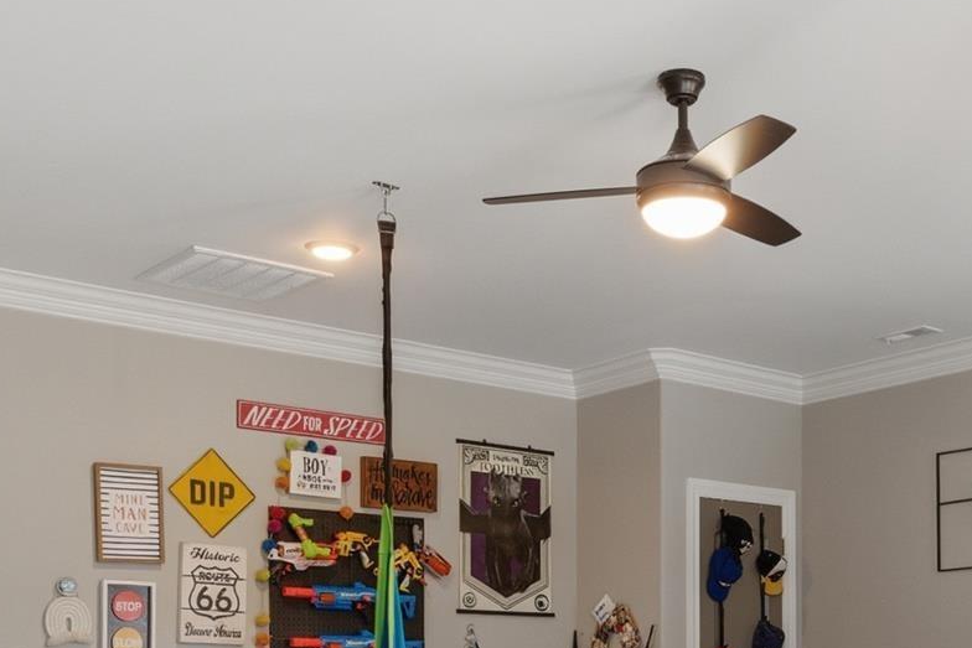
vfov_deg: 24.7
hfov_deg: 38.3
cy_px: 717
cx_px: 666
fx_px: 1377
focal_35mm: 51
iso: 250
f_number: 9
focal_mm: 16
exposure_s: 1/100
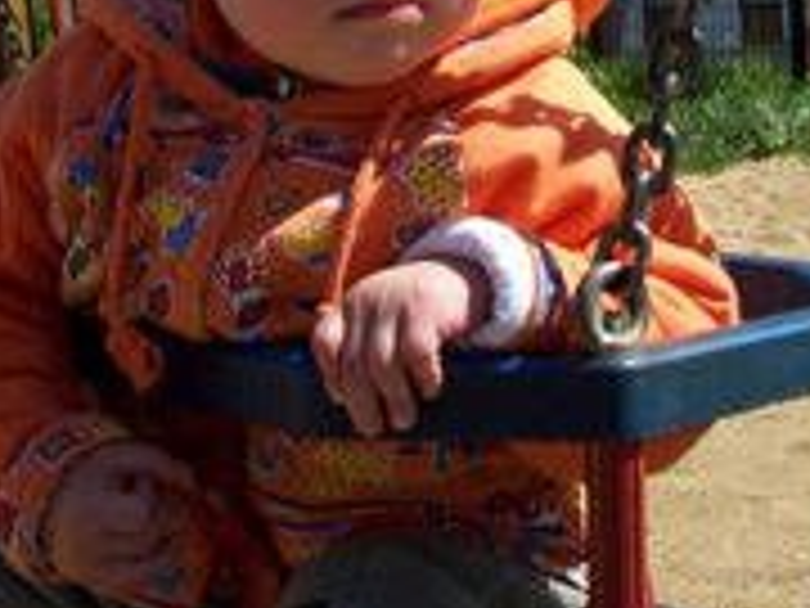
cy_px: 90
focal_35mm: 80
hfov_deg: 24.4
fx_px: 1872
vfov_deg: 18.2
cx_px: 459
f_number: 4.8
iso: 80
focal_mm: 6
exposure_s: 1/571
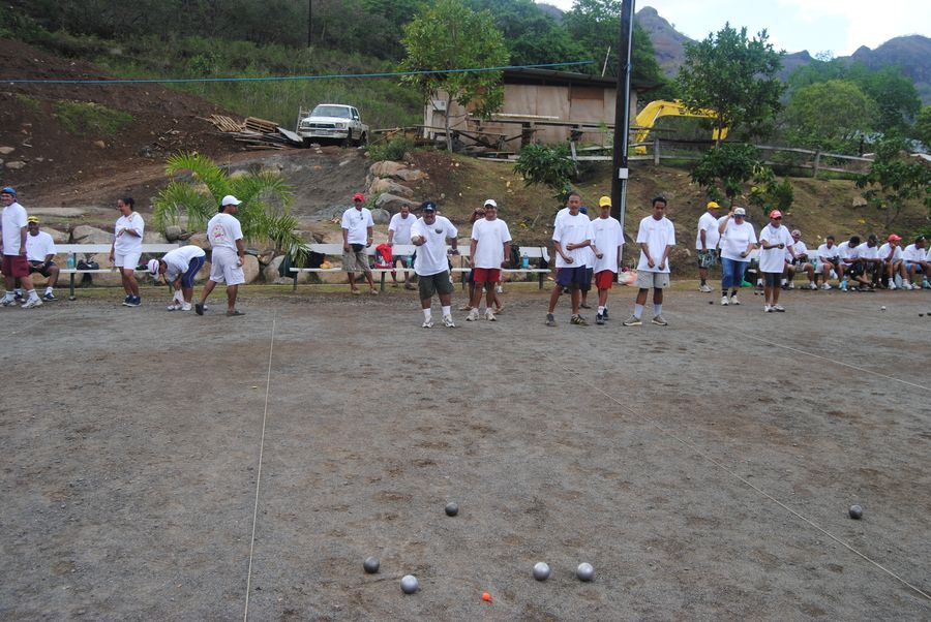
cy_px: 311
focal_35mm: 33
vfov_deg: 40.1
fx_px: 854
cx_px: 466
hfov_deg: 57.2
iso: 100
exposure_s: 1/125
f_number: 5.6
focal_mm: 22
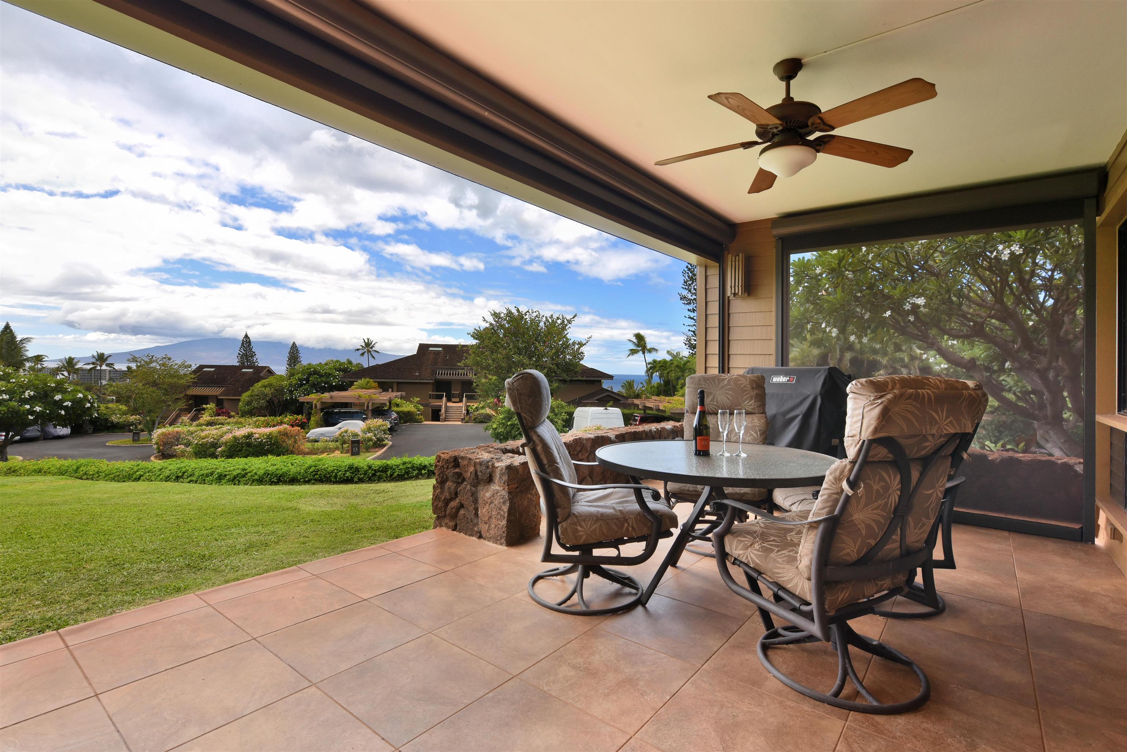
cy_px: 376
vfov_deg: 73.8
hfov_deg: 96.7
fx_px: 501
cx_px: 564
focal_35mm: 16
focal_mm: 16
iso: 50
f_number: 11
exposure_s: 1/60
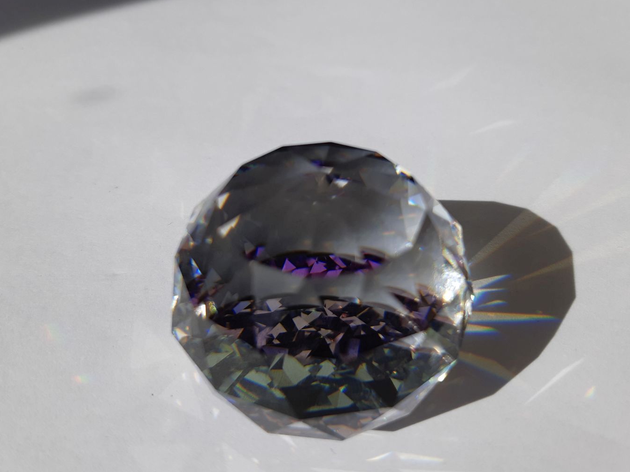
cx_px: 315
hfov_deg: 58.4
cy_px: 247
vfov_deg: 45.4
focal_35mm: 31
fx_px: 564
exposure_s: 1/3584
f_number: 1.7
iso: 40
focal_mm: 3.93
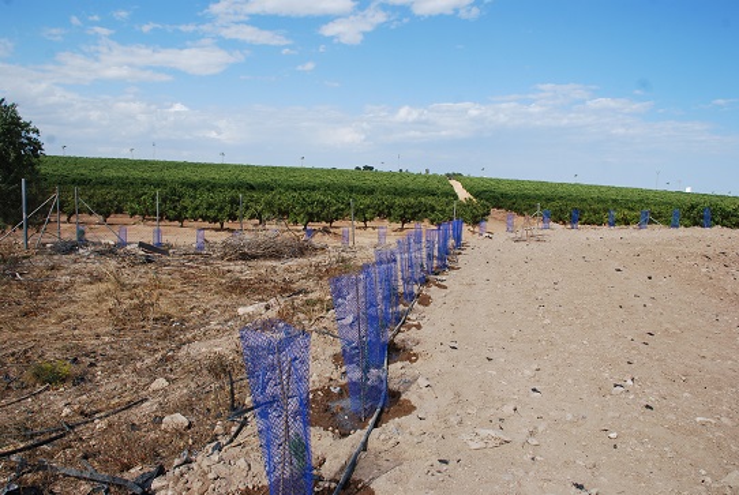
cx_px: 370
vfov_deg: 48.1
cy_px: 248
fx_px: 555
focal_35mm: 27
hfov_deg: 67.3
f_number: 8
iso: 100
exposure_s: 1/250
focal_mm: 18
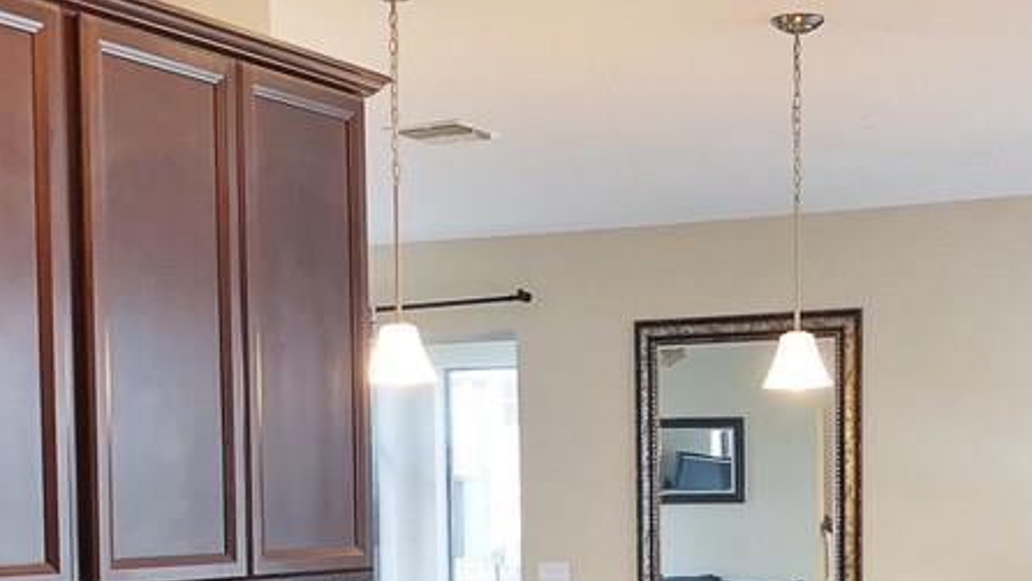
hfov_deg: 30.0
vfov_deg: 16.7
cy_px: 628
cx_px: 657
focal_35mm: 70
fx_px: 1916
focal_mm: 3.99
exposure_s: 1/30
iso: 32
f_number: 1.8
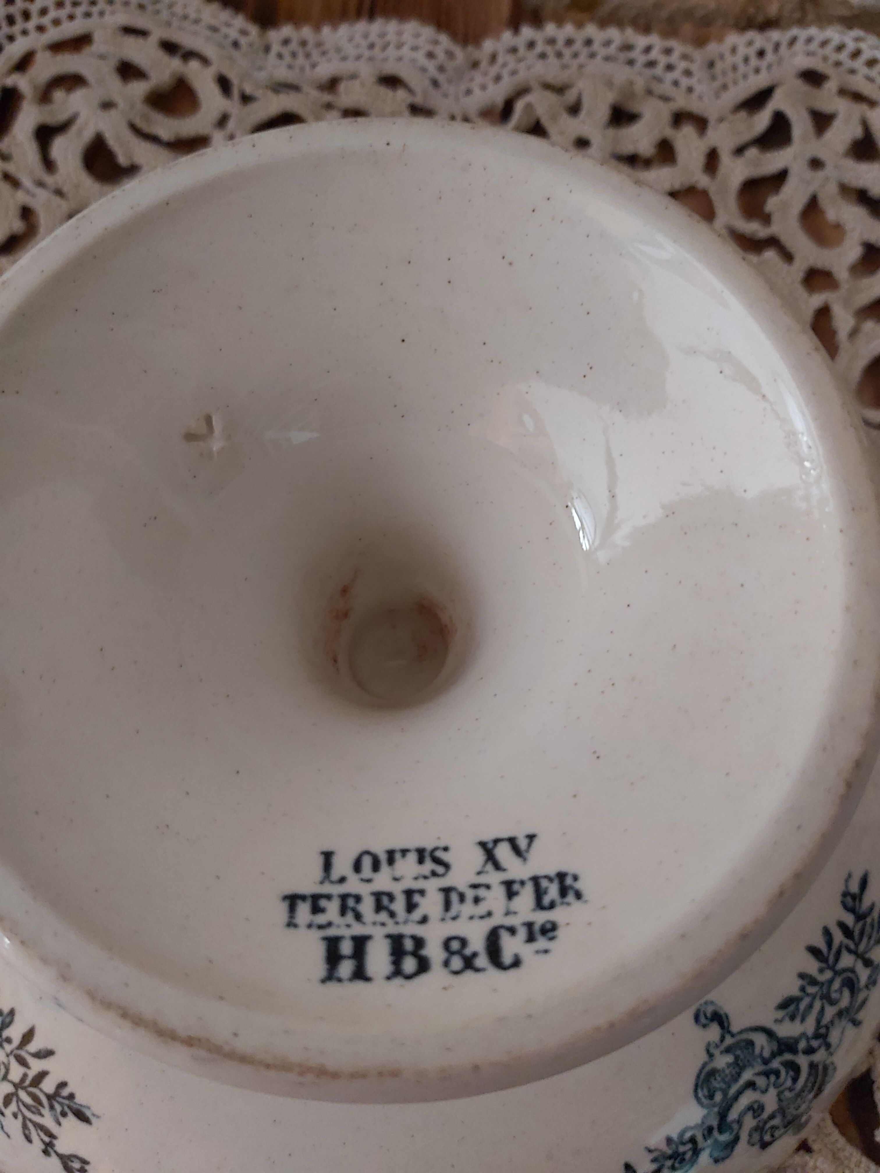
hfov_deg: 53.1
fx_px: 881
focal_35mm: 26
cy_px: 586
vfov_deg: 67.3
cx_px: 440
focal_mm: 3.92
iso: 800
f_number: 1.7
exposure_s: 1/20
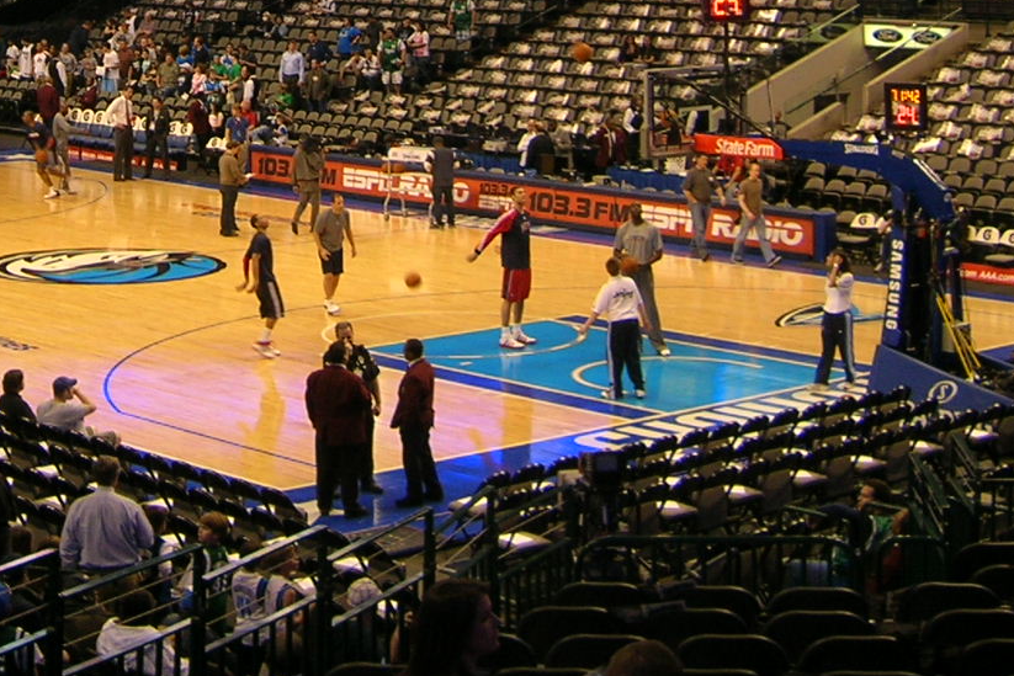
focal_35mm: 88
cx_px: 193
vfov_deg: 15.0
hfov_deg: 22.8
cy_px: -135
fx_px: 2479
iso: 50
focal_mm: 5.7
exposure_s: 1/37.7
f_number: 2.9
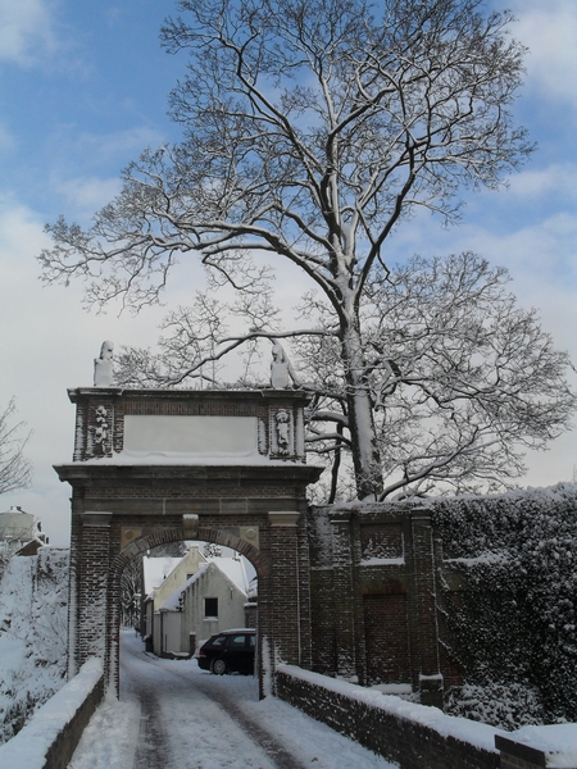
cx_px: 288
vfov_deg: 52.6
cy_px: 384
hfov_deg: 40.7
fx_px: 778
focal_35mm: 35
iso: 100
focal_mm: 6.3
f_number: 8.4
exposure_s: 1/180
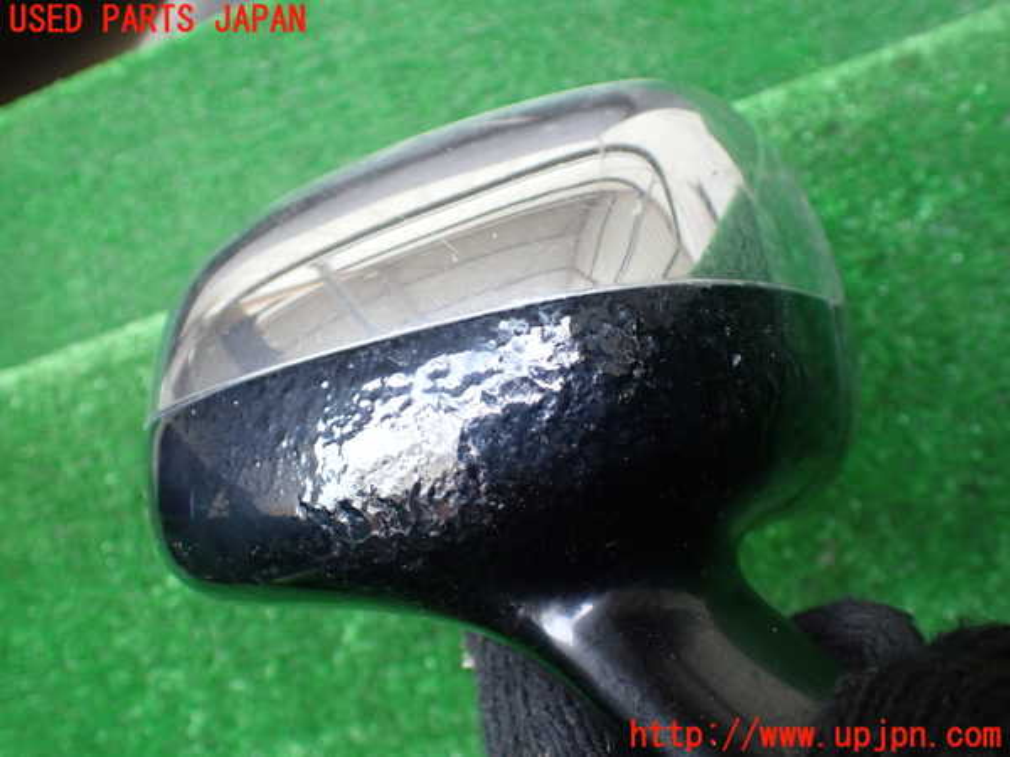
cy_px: 378
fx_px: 875
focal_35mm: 30
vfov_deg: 46.8
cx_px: 505
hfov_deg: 60.0
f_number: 2.3
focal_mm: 5.4
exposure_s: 1/125
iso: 400
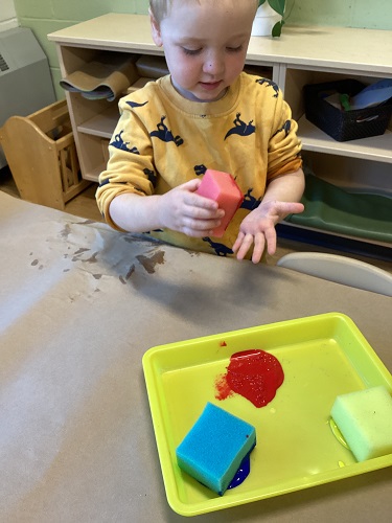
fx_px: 468
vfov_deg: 58.4
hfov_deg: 45.4
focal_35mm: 31
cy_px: 262
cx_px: 196
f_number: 2.4
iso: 125
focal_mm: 3.3
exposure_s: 1/60
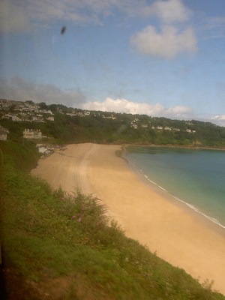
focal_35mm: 34
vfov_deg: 54.0
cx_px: 112
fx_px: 295
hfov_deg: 41.8
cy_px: 150
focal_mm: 5.6
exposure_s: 1/160
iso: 50
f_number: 4.7
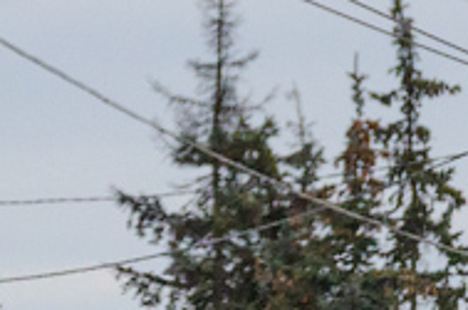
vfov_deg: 0.8
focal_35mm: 1702
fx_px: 22076
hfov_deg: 1.2
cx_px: -158
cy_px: 708
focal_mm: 165
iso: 400
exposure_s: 1/750
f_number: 8
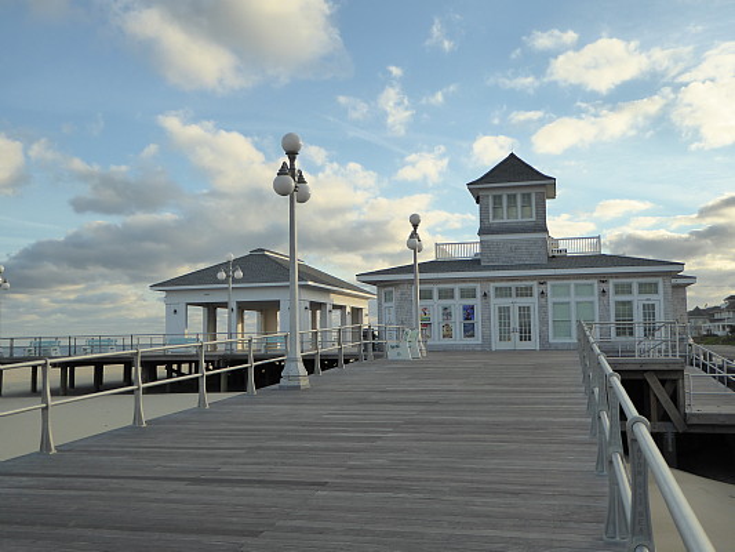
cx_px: 368
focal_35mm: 36
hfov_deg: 51.3
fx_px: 765
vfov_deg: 39.7
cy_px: 276
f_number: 3.7
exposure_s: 1/640
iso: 200
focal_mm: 6.3
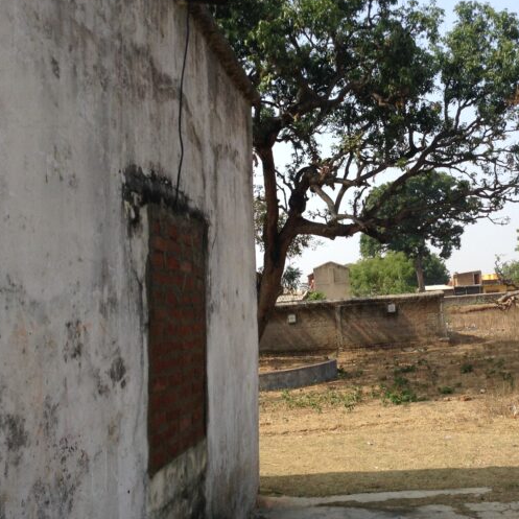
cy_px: 234
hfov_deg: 36.8
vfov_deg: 37.5
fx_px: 763
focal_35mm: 45
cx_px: 377
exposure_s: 1/772
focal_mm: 3.3
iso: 25
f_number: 2.4
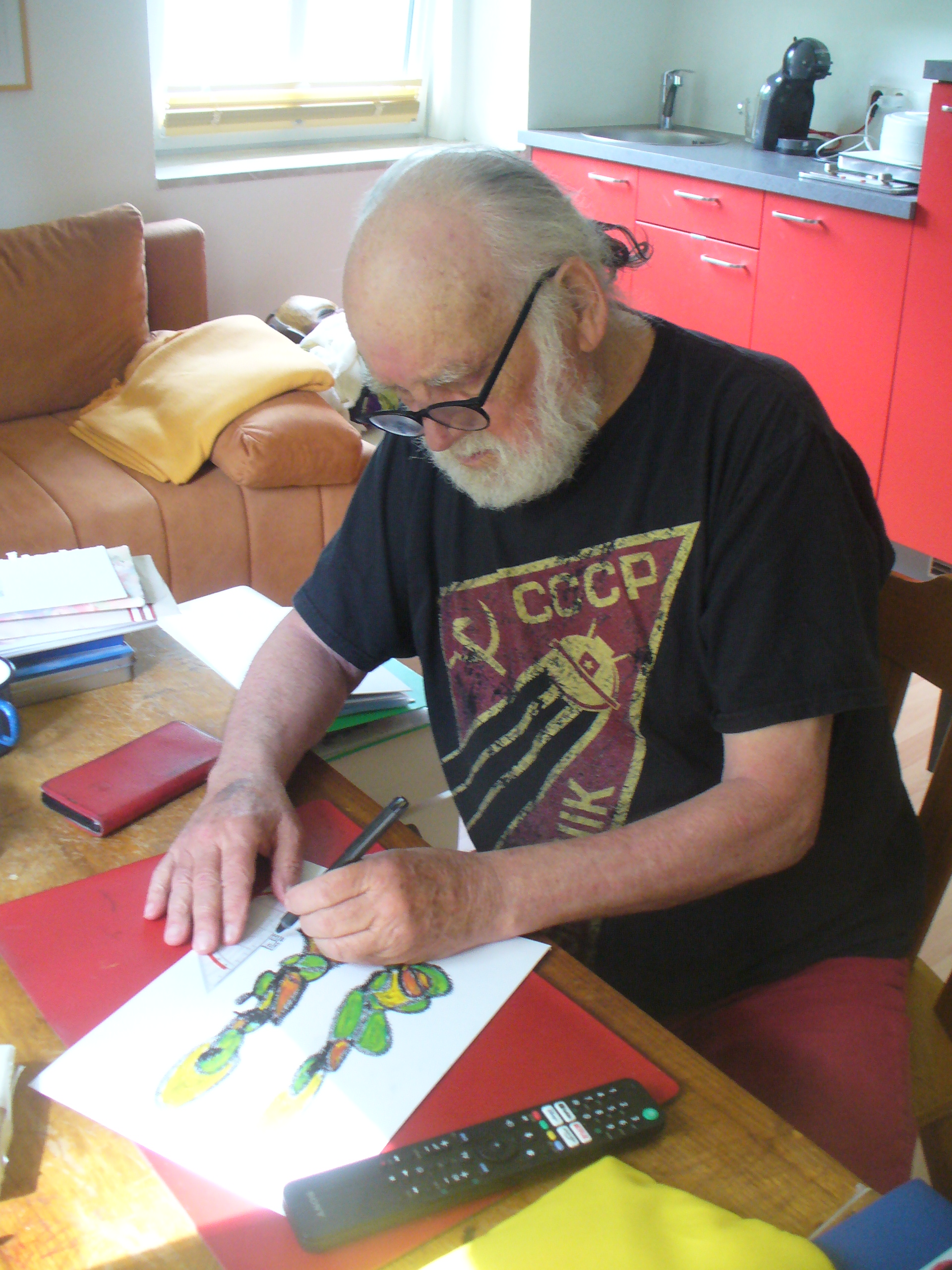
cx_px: 476
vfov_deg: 50.1
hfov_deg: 38.7
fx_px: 1357
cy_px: 635
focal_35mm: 37
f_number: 2.8
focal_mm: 6.1
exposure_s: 1/20
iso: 200
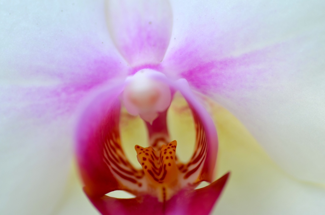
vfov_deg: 10.1
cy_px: 108
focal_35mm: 135
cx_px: 162
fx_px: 1216
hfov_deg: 15.2
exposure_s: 1/100
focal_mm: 90
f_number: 4.5
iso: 100
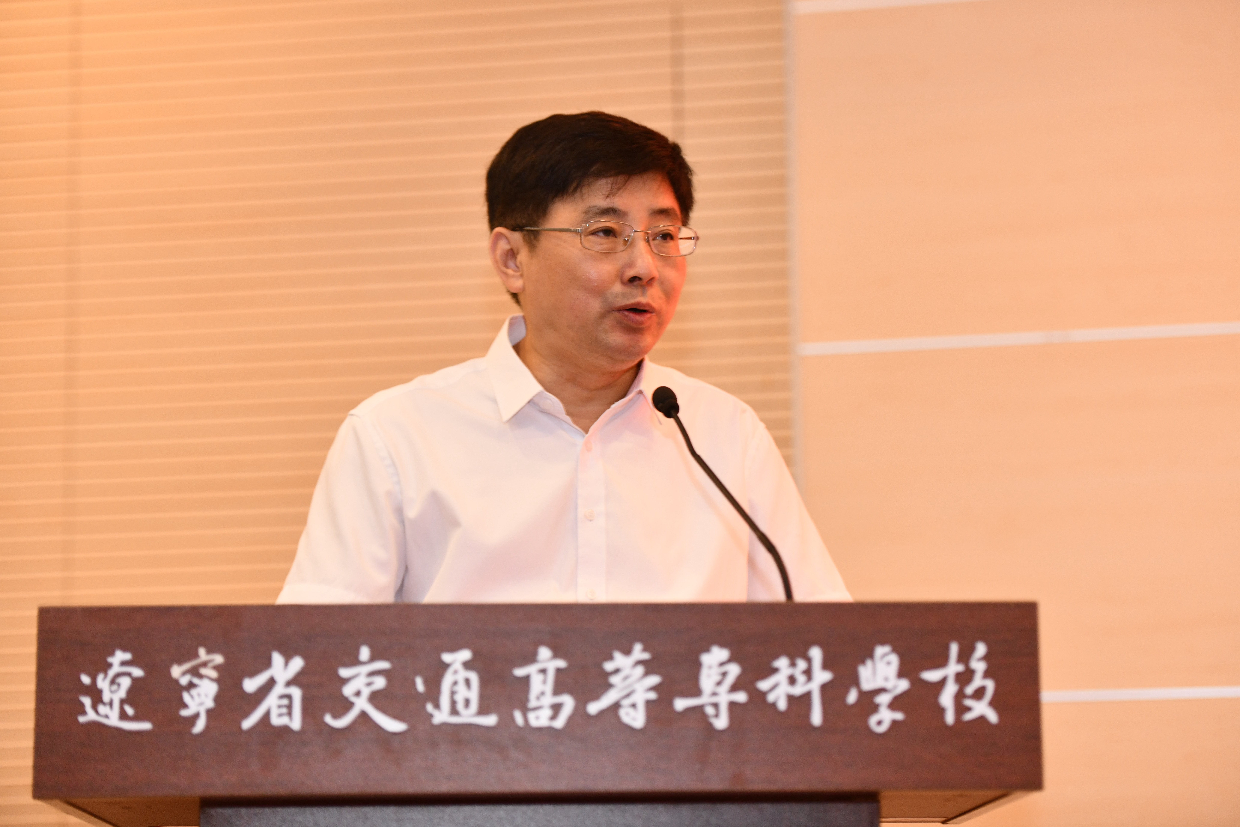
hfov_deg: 20.4
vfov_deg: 13.7
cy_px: 414
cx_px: 620
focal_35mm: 100
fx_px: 3444
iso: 1250
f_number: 3.2
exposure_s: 1/125
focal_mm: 100
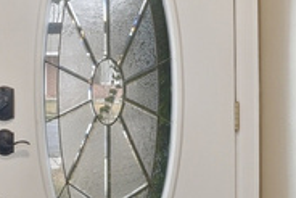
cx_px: -145
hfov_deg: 19.9
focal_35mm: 89
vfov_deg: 15.4
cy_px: 72
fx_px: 732
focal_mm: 16
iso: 250
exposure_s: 1/50
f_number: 9
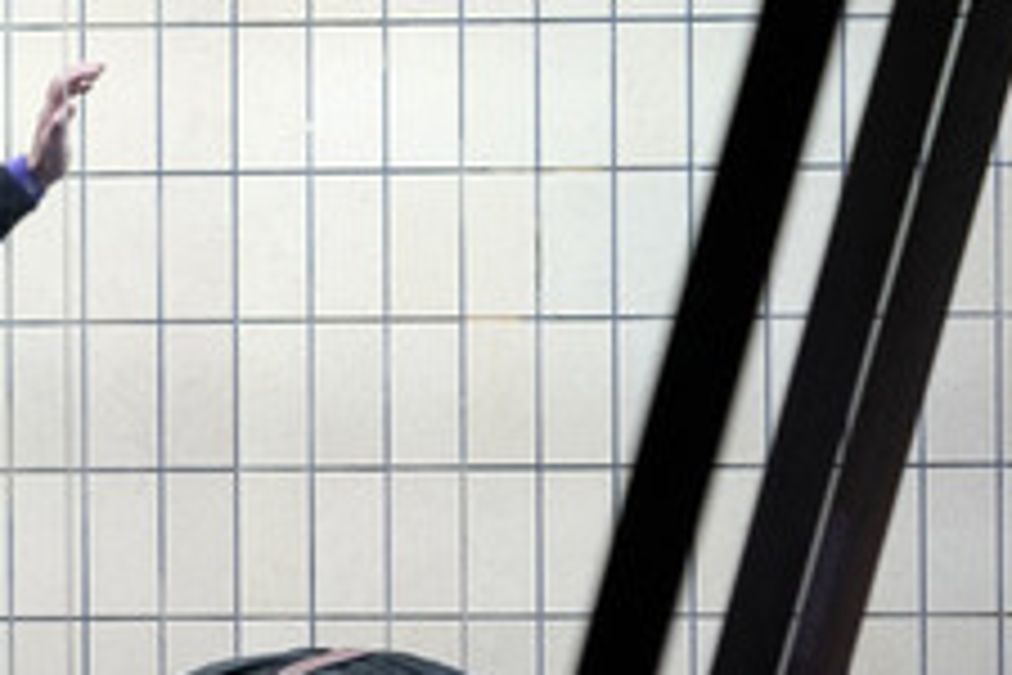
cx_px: 70
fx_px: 11272
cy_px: 670
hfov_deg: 5.1
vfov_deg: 3.4
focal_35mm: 401
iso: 3200
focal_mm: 200
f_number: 6.3
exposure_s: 1/250
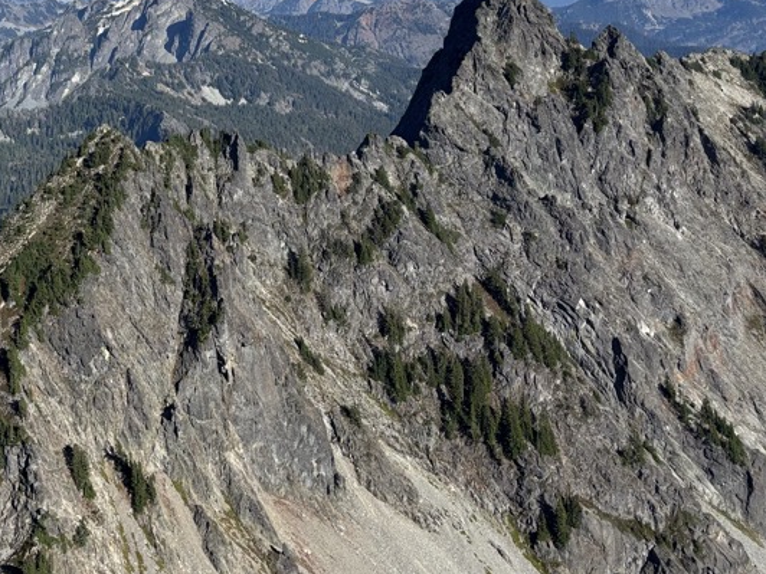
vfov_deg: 27.9
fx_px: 1106
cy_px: 47
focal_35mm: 50
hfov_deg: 36.8
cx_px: 147
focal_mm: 5.96
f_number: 1.6
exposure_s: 1/3650
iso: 50
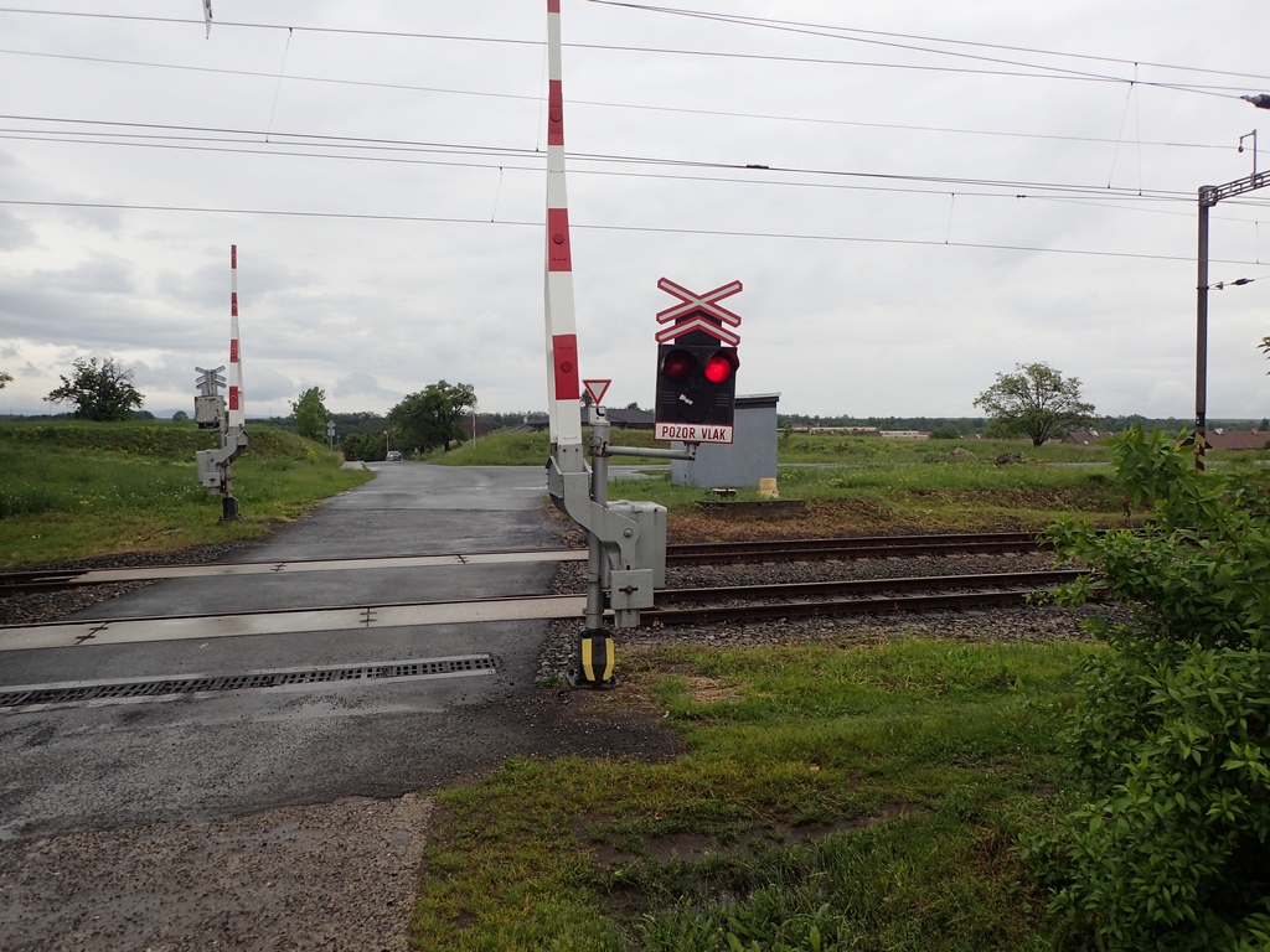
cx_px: 635
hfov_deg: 69.4
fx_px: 917
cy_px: 476
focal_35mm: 25
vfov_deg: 54.9
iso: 100
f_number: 2.8
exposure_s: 1/1000
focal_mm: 4.5
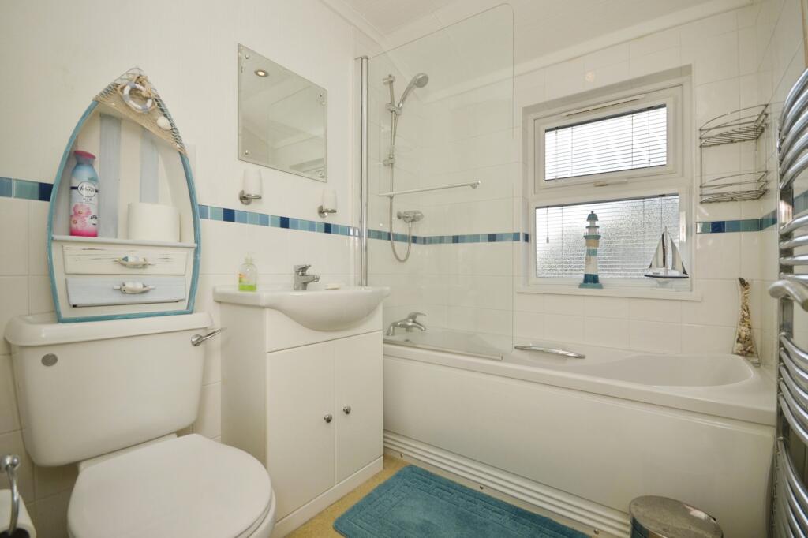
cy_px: 269
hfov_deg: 100.4
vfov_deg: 77.3
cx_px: 404
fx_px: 337
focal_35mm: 15
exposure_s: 1/200
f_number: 7.1
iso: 100
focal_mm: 10
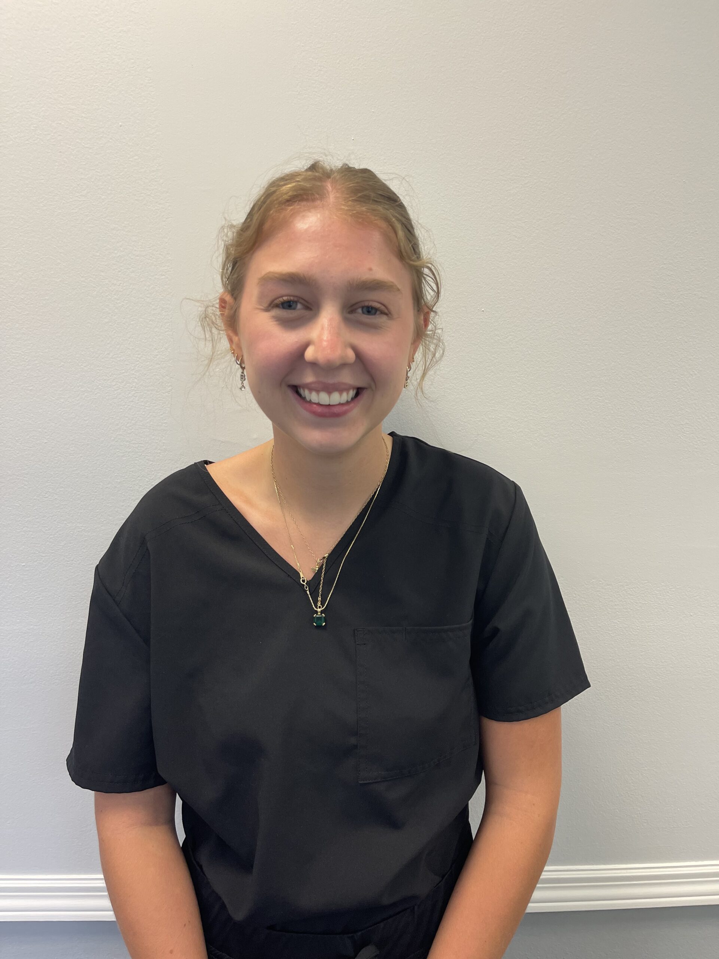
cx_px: 360
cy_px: 480
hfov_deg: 53.1
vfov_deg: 67.3
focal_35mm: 26
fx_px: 720
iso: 100
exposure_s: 1/120
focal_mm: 5.1
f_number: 1.6
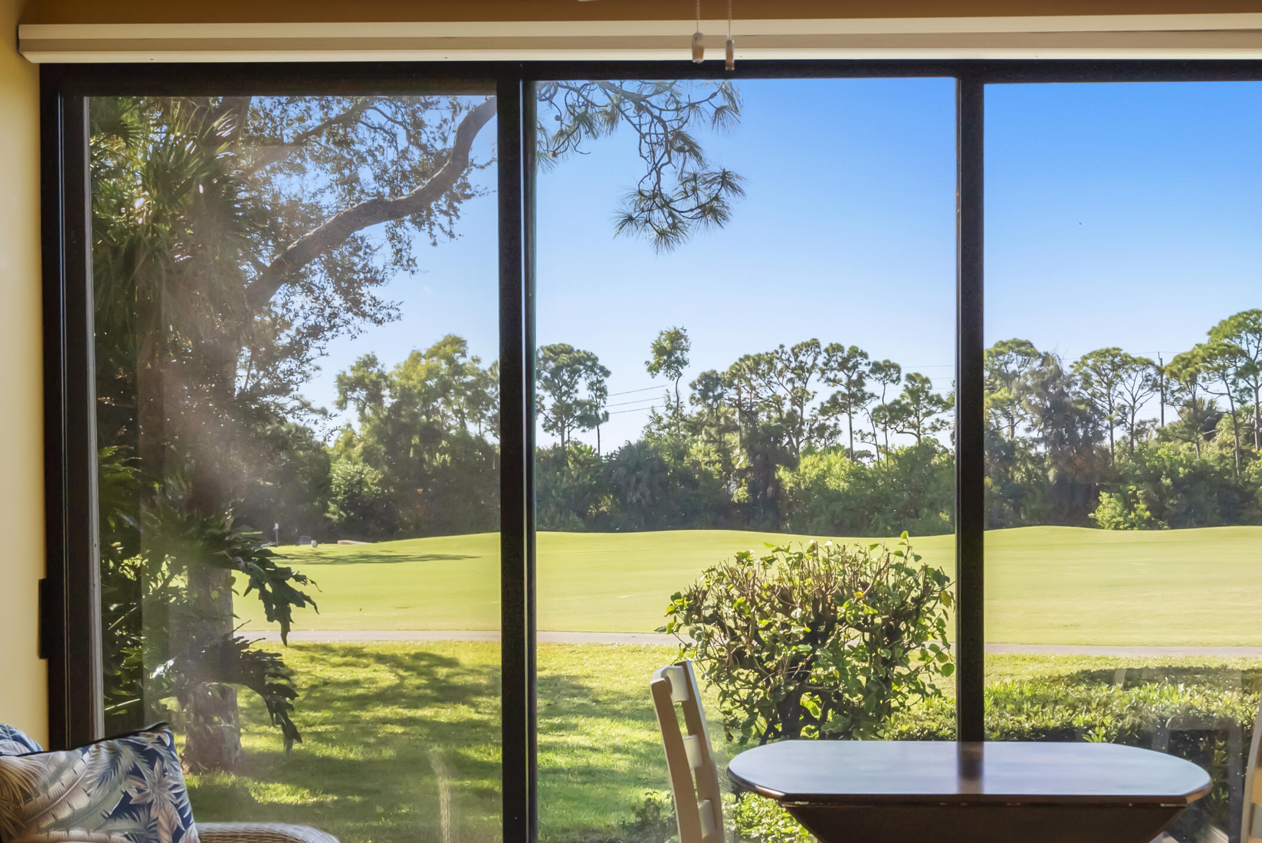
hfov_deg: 47.1
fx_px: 1438
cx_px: 750
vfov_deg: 32.5
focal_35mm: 41
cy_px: 514
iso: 1600
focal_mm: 29
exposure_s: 1/20
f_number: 8
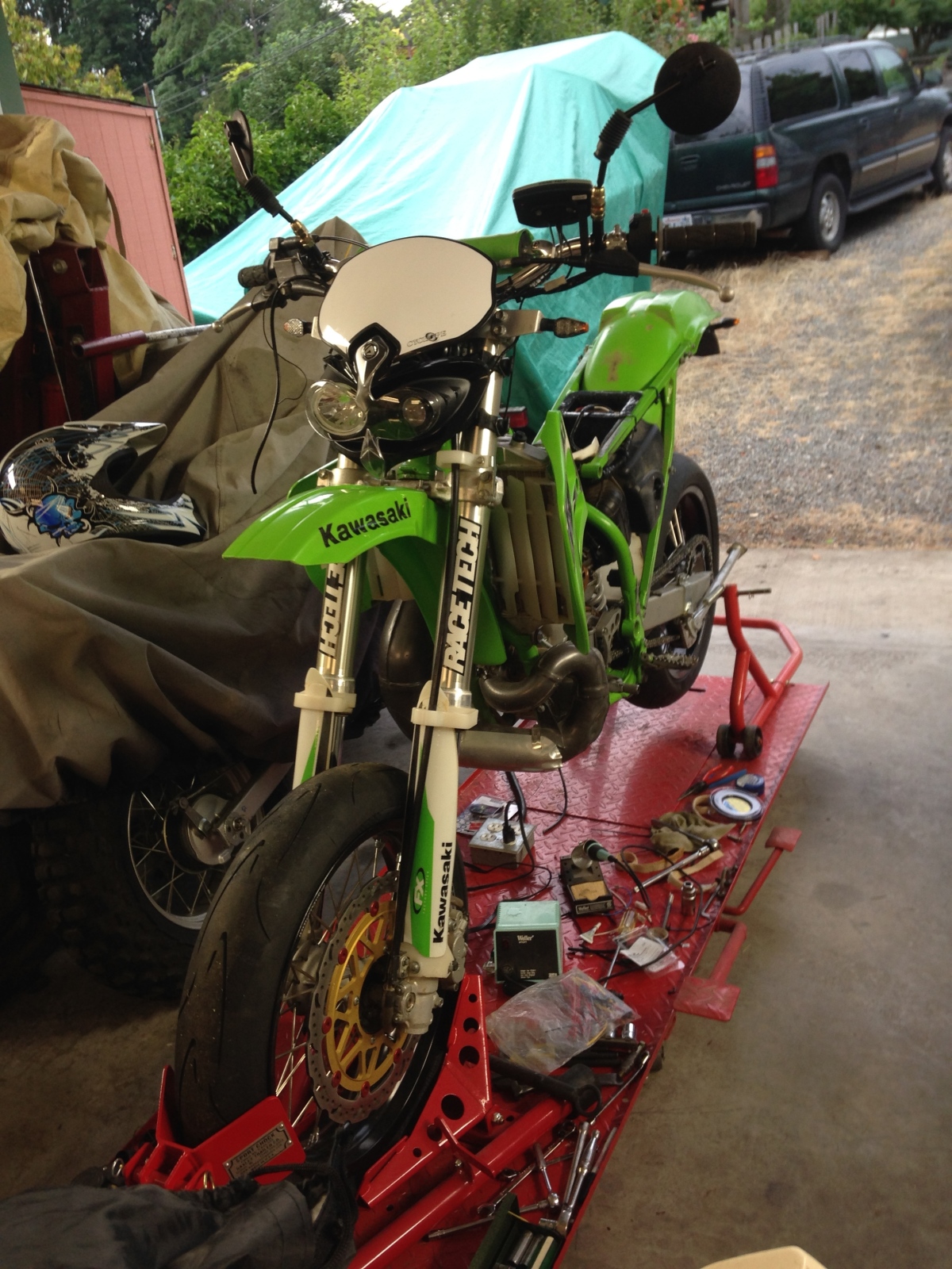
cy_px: 634
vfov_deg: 55.4
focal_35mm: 33
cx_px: 476
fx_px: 1210
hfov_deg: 42.9
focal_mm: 4.12
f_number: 2.4
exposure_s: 1/60
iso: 64
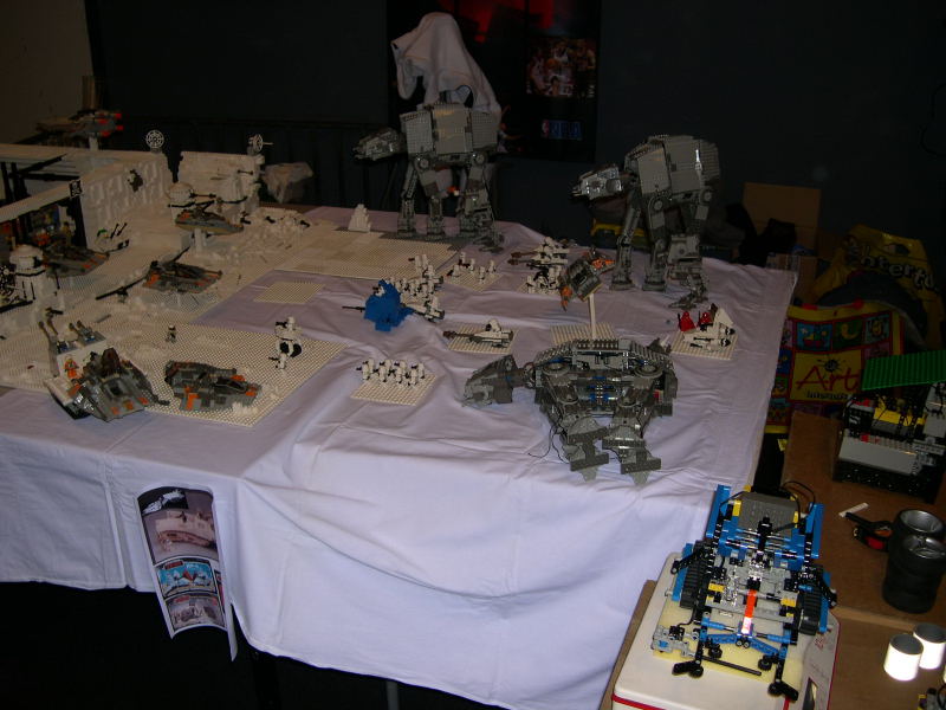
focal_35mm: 38
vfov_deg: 37.7
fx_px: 1038
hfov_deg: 49.0
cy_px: 355
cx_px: 473
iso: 100
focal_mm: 8
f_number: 2.8
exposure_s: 1/60
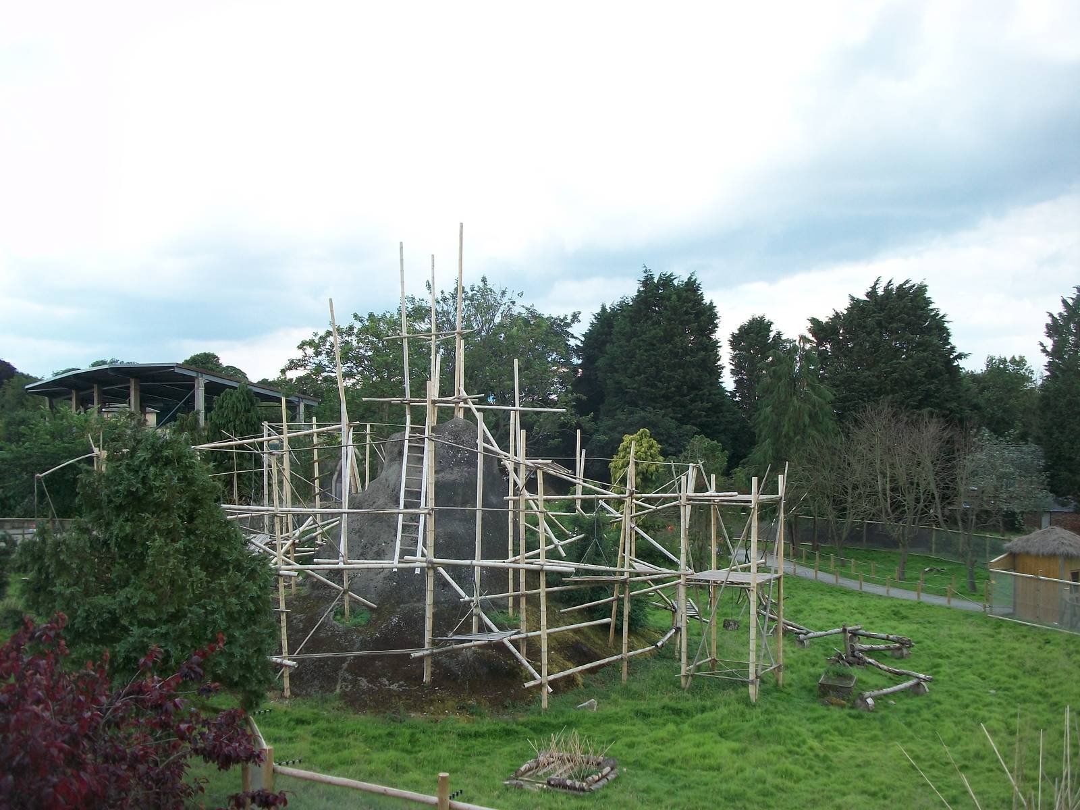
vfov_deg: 44.2
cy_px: 405
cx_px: 540
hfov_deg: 56.8
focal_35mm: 32
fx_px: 998
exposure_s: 1/500
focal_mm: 5.7
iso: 80
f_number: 2.9
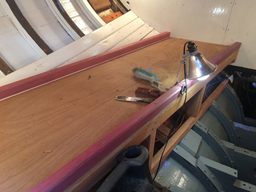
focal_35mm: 29
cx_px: 128
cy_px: 96
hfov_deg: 61.7
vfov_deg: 48.2
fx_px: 214
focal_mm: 4.15
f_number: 2.2
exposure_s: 1/30
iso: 80
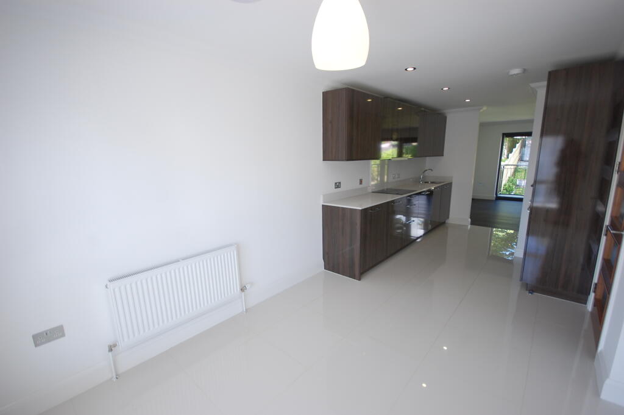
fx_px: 260
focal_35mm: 15
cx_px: 312
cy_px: 208
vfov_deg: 77.2
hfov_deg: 100.4
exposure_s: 1/80
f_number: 4.5
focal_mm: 10
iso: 400
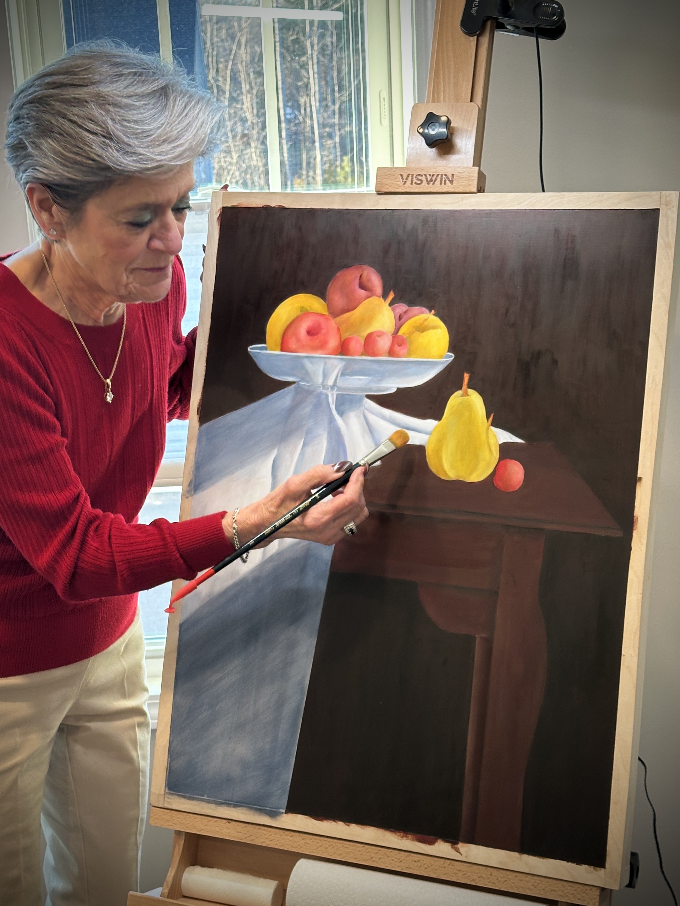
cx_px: 340
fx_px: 1257
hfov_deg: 30.3
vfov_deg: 39.6
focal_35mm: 48
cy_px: 453
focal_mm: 6.86
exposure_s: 1/60
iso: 80
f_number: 1.78
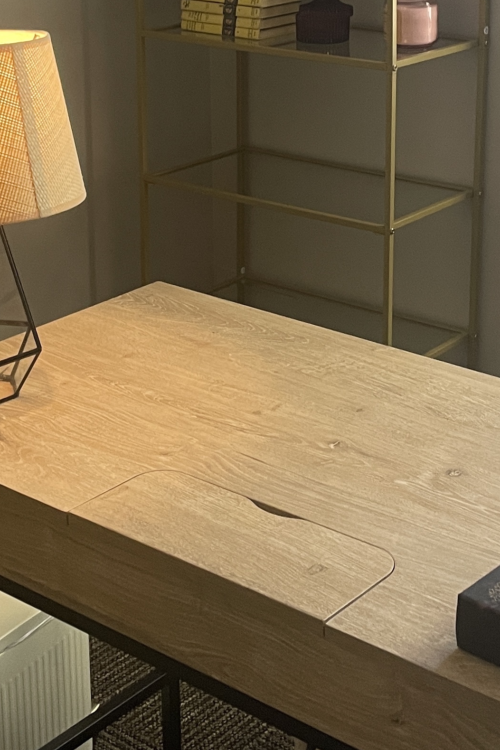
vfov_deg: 28.6
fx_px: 1438
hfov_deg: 19.7
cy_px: 141
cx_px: 328
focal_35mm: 69
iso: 160
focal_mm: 4.2
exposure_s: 1/60
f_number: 1.6
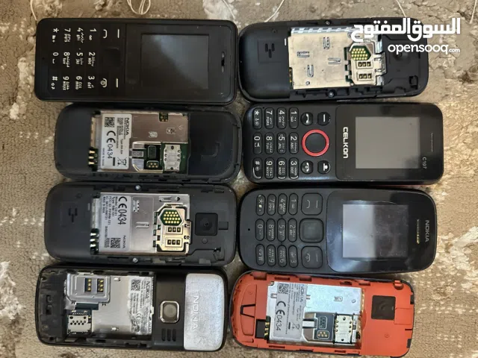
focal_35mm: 24
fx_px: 331
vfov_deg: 56.8
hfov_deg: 71.6
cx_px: 239
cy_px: 179
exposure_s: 1/38
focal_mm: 6.86
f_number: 1.78
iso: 1000
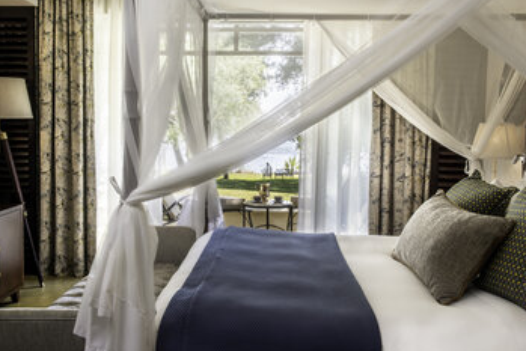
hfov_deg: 49.5
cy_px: 160
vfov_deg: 34.2
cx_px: 238
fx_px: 570
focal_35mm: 39
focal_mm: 34
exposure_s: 1/6
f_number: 22
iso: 100
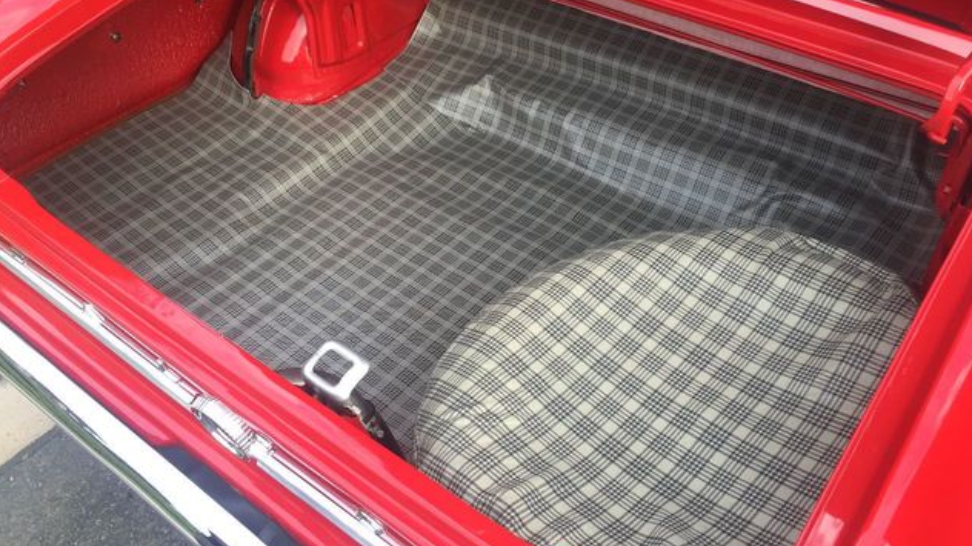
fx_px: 824
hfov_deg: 61.0
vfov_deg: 36.6
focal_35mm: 32
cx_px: 484
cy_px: 243
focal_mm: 4.15
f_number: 2.2
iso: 40
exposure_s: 1/120
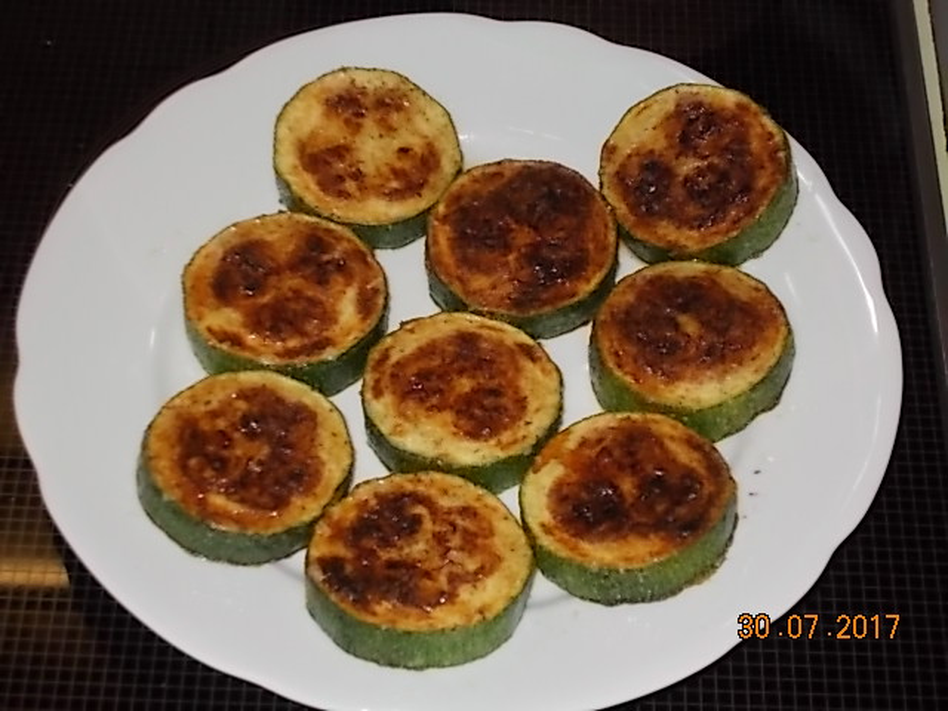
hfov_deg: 25.7
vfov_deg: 19.4
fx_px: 2081
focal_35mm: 76
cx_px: 474
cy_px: 356
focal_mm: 13.5
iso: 200
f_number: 5.8
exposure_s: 1/60
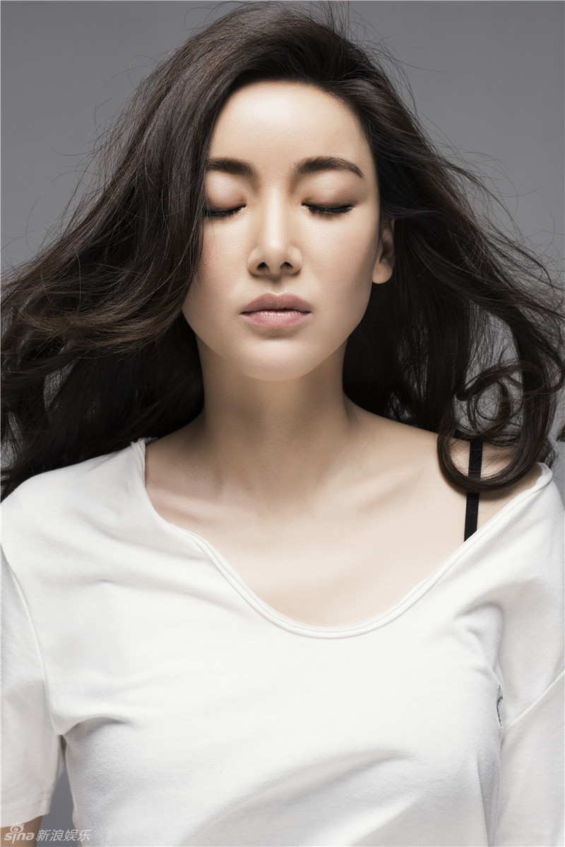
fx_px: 1999
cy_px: 424
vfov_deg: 23.9
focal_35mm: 85
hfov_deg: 16.1
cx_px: 282
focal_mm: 85
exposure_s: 1/125
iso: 100
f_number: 13
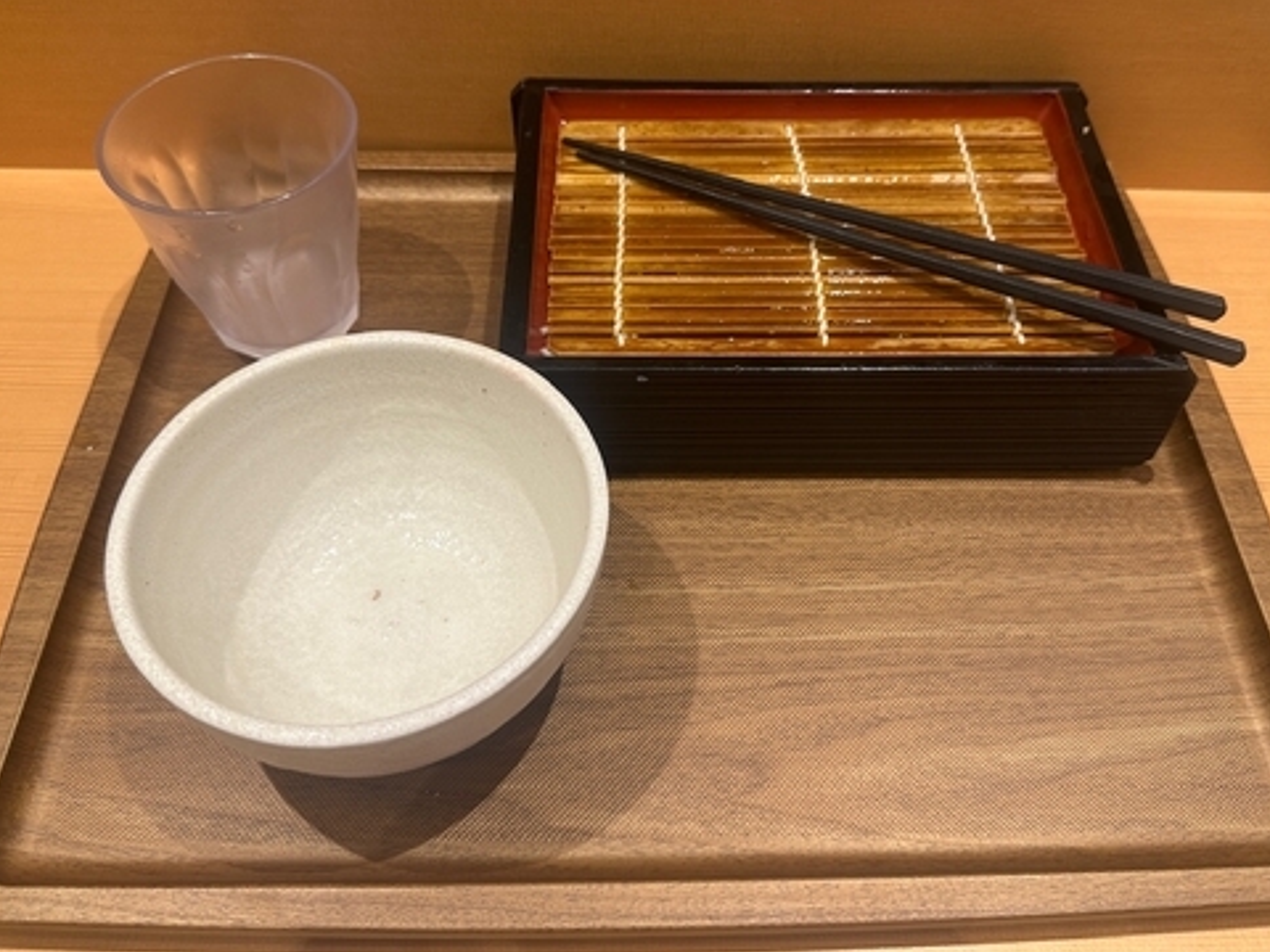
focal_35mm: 30
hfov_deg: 59.9
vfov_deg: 46.5
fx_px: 1101
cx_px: 675
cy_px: 378
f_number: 1.78
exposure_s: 1/121
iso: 125
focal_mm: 6.86
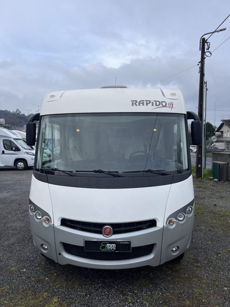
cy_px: 154
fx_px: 230
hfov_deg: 53.1
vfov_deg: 67.3
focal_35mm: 26
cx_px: 115
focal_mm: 5.1
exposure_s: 1/2222
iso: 50
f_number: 1.6
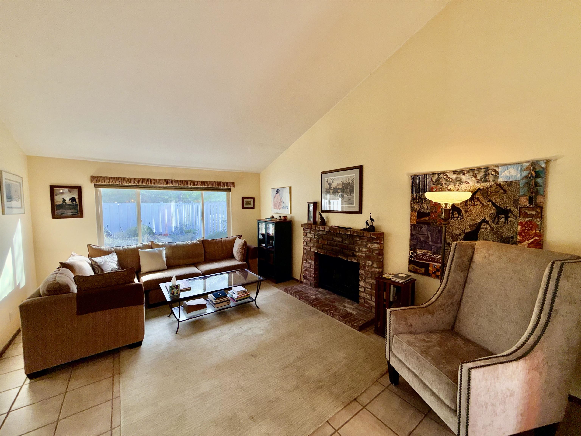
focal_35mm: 14
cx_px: 290
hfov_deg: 102.1
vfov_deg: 85.7
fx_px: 235
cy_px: 218
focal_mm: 2.22
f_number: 2.2
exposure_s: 1/135
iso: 16
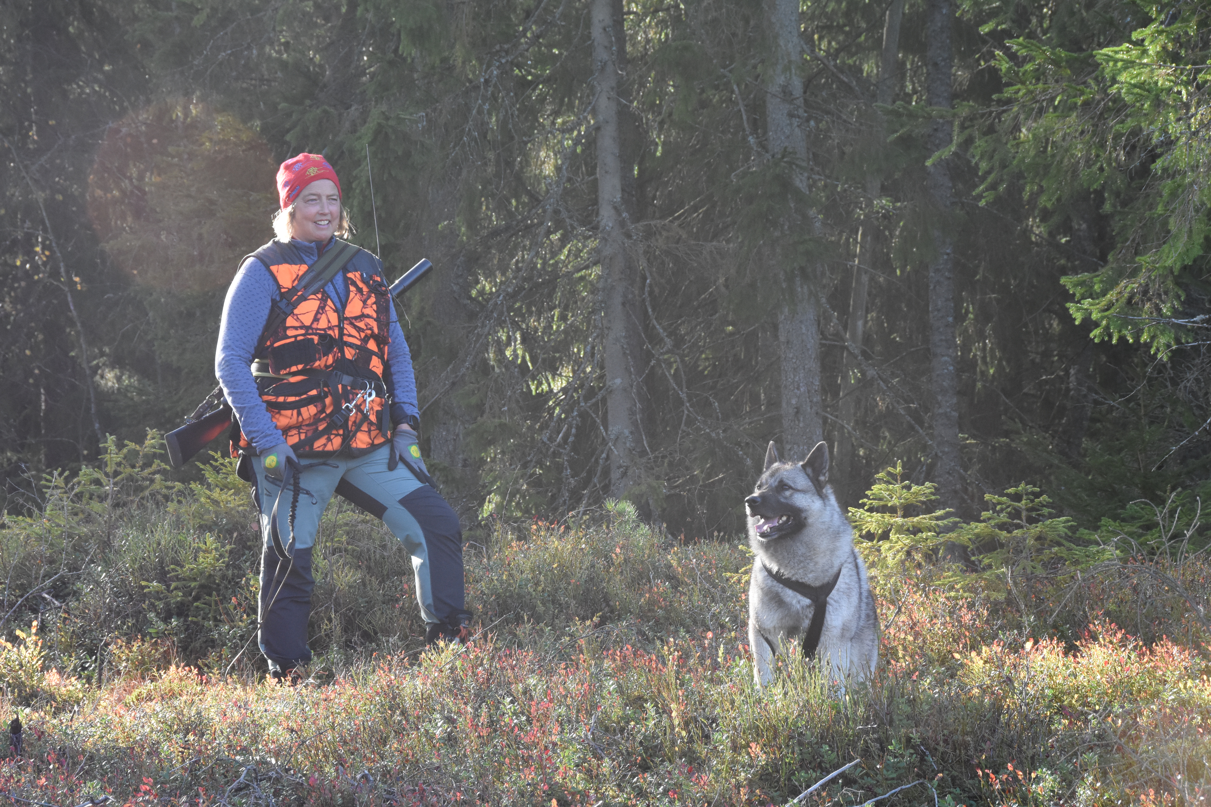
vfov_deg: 10.2
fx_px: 4541
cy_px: 404
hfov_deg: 15.2
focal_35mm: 135
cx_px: 606
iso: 1600
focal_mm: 90
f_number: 14
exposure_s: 1/250
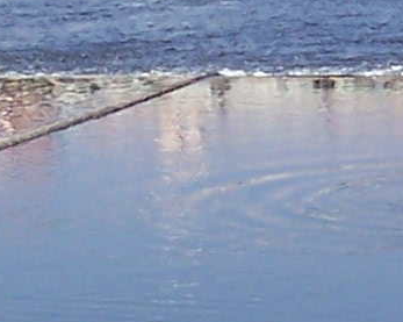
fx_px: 2920
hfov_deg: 7.9
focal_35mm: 245
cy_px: 107
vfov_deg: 6.3
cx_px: 395
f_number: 5.6
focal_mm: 5.6
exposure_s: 1/350
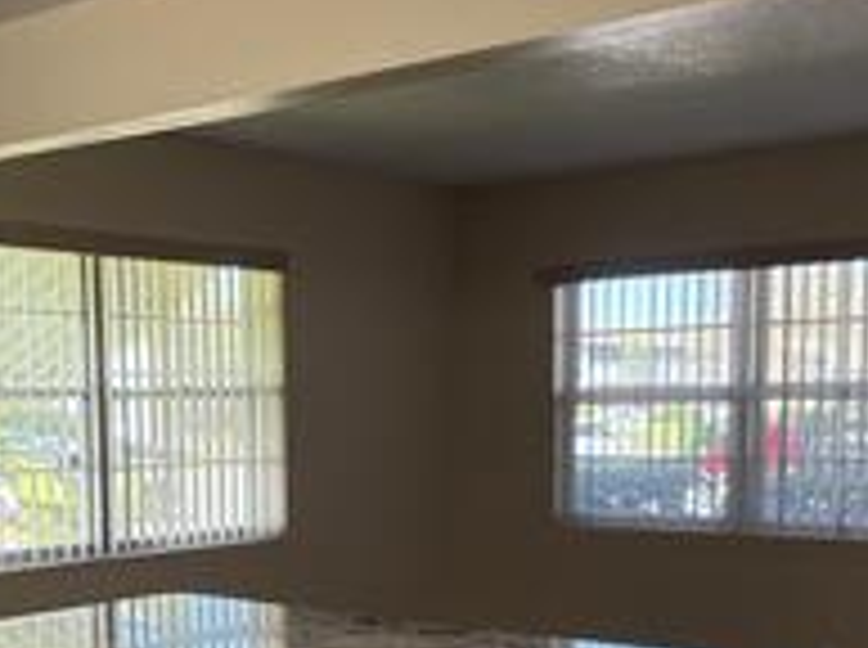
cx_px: 346
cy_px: 572
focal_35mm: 54
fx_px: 1352
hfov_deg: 35.5
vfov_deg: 26.1
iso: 125
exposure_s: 1/144
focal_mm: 5.96
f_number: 1.6
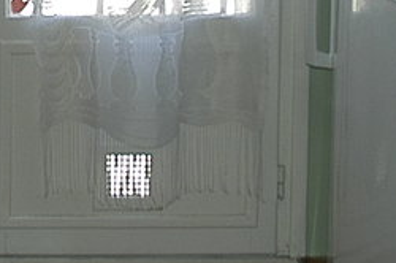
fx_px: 1901
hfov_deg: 11.5
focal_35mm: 173
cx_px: -141
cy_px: -198
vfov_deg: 7.7
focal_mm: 18
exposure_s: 1/180
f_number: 4
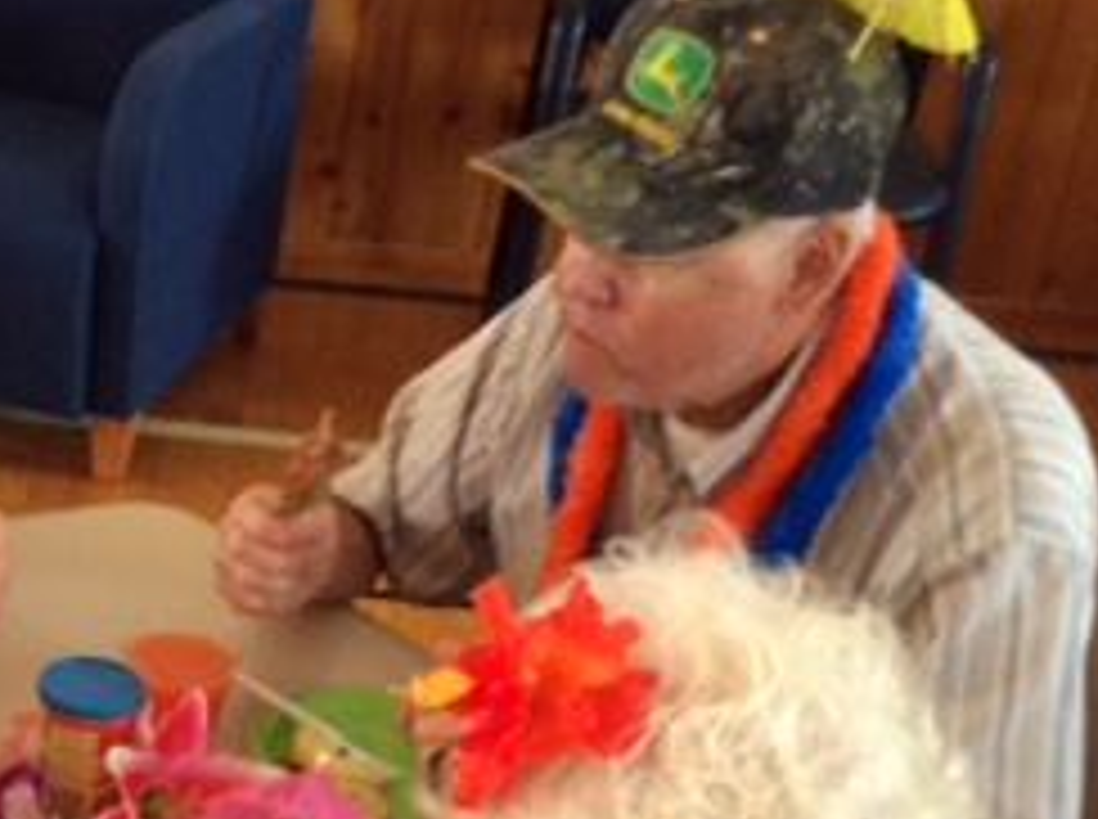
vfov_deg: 17.3
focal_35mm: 84
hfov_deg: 22.0
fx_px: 2659
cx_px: -117
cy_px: 670
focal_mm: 3.3
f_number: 2.4
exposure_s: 1/24
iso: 200
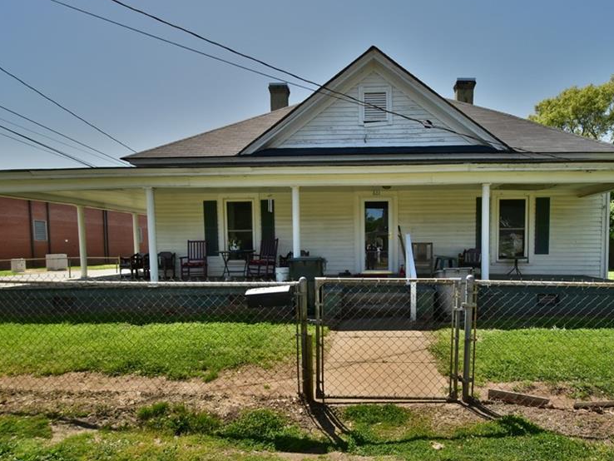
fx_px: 355
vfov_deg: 65.8
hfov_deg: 80.7
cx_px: 370
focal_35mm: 20
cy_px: 257
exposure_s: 1/800
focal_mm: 10
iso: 400
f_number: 7.1
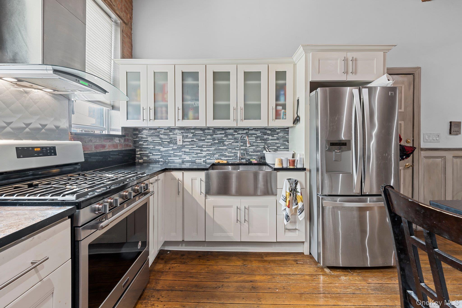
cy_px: 154
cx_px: 231
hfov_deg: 104.3
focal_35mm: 14
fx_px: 180
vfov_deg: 81.2
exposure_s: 1.6
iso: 500
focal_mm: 14
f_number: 10
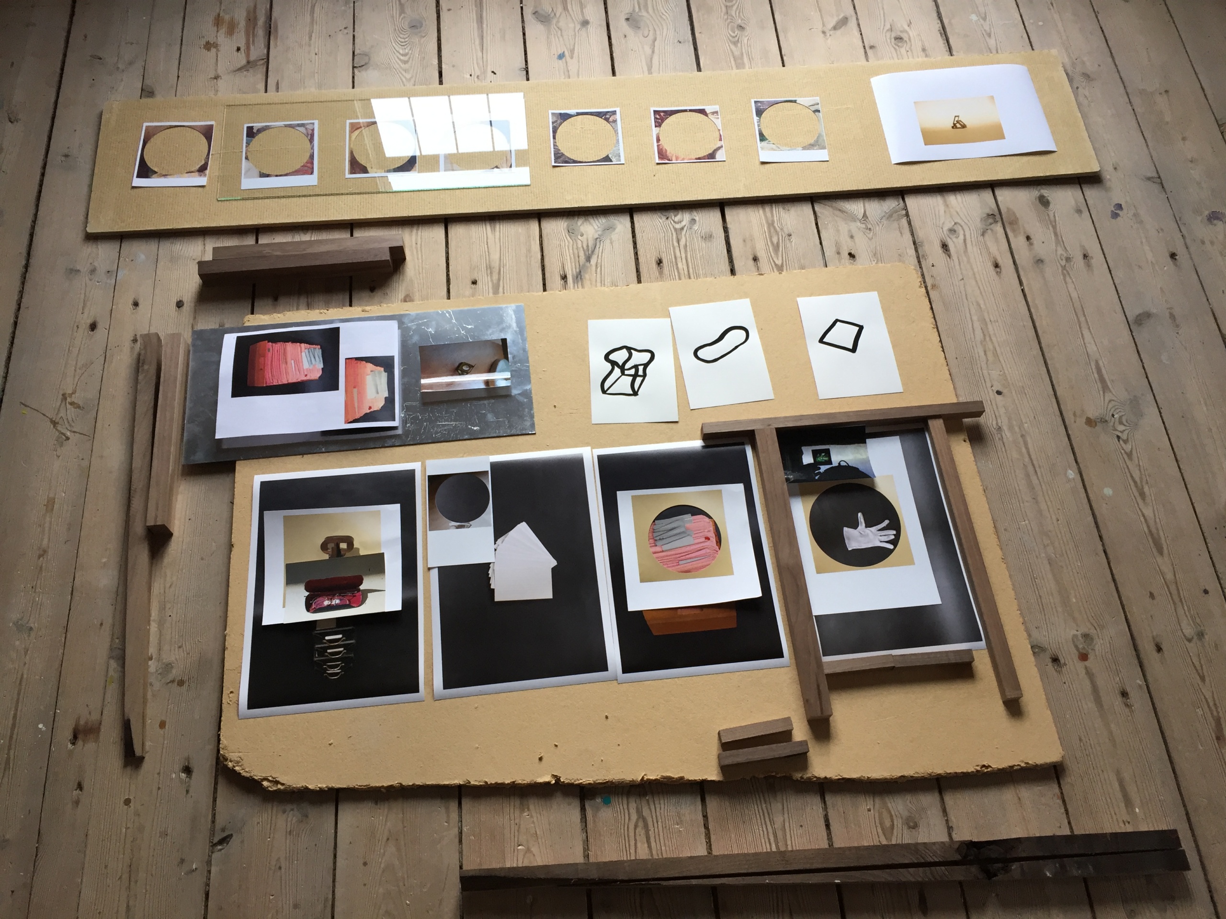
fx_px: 1027
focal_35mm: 29
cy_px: 460
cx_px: 613
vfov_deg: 48.2
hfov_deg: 61.7
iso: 32
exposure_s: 1/33
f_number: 2.2
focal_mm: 4.15
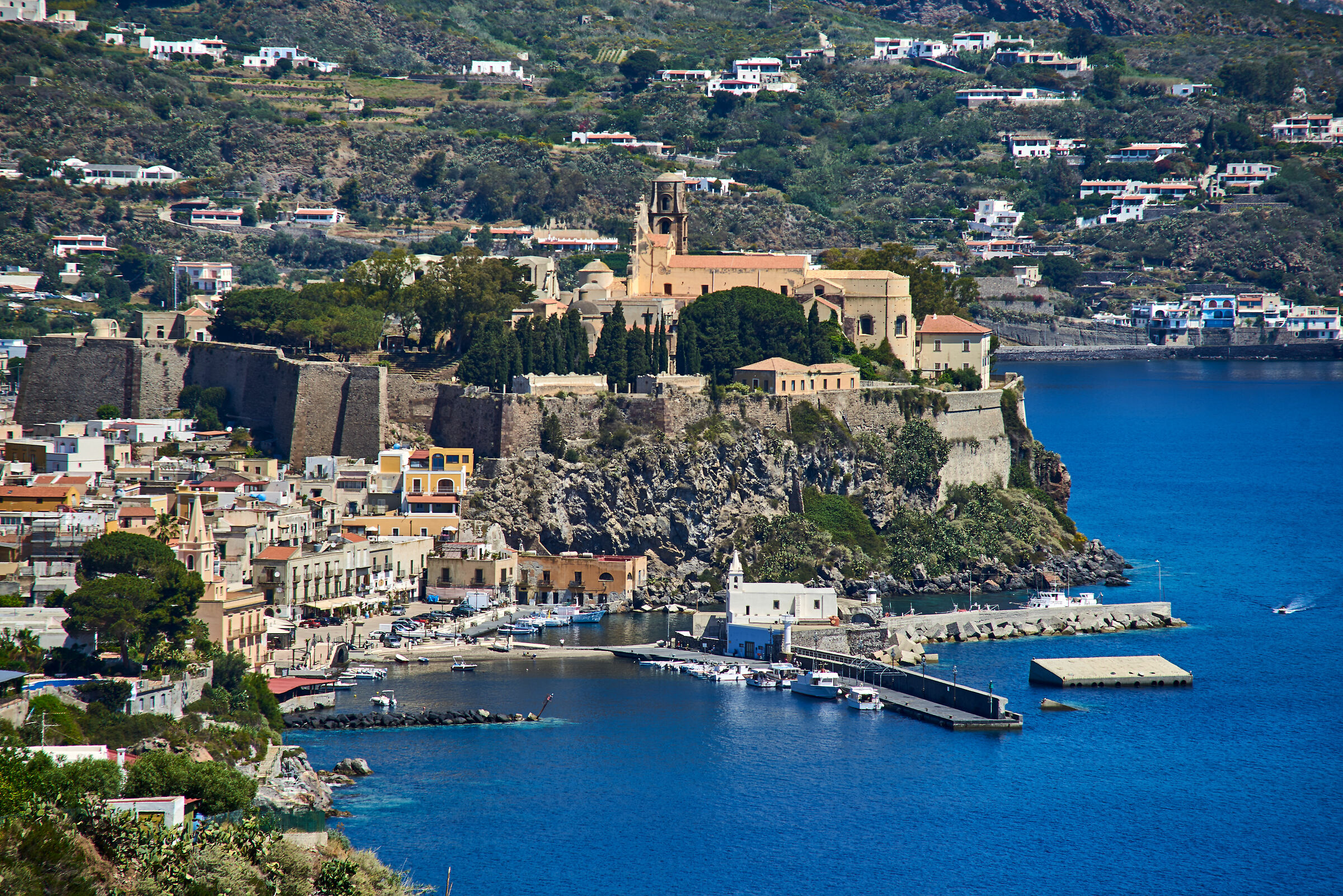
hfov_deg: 10.3
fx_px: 7463
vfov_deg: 6.9
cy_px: 448
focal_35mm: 200
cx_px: 672
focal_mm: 200
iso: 100
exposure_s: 1/160
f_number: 9
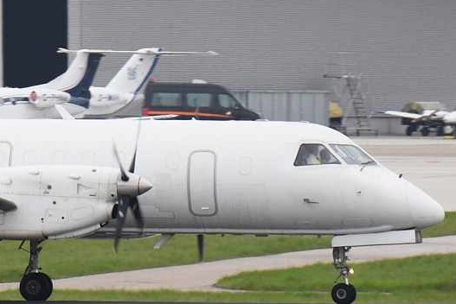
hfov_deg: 2.1
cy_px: 98
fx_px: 12496
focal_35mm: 986
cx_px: -29
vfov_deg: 1.4
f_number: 7.1
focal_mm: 290
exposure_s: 1/800
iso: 200
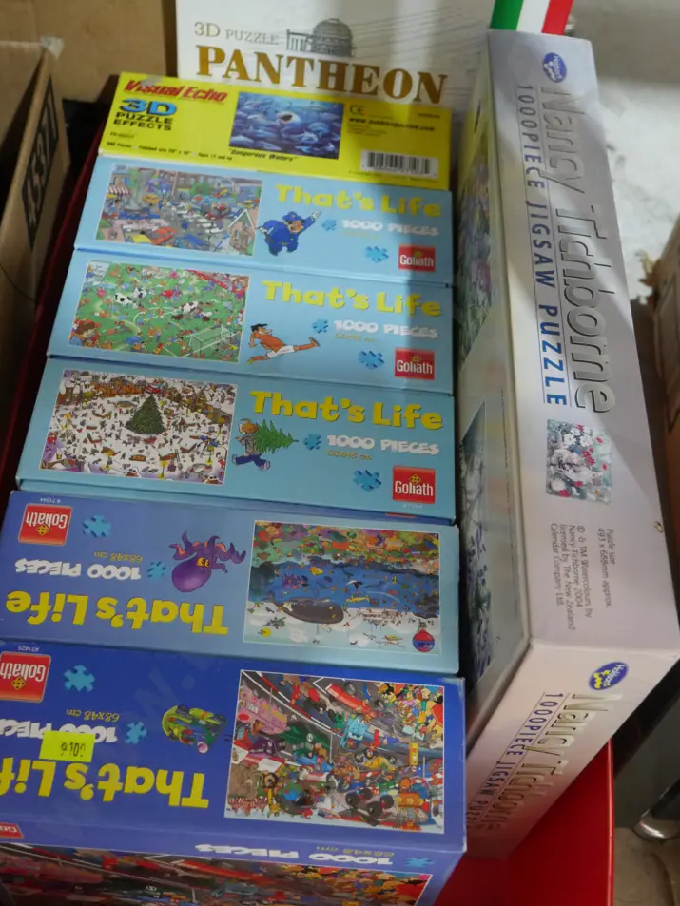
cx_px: 343
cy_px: 451
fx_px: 1126
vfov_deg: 43.8
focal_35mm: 43
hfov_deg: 33.6
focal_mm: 20
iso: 3200
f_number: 4.4
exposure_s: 1/50
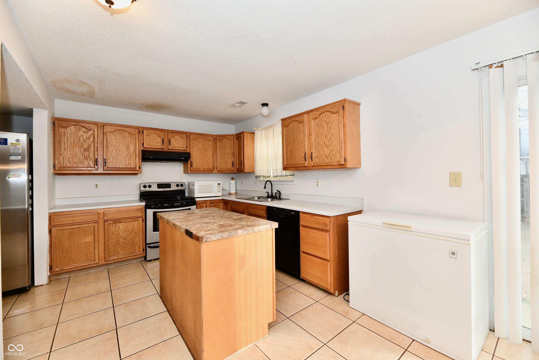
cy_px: 180
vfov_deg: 81.2
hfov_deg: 104.3
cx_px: 270
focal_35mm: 14
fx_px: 210
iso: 640
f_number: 6.3
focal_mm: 14
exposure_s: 1/100
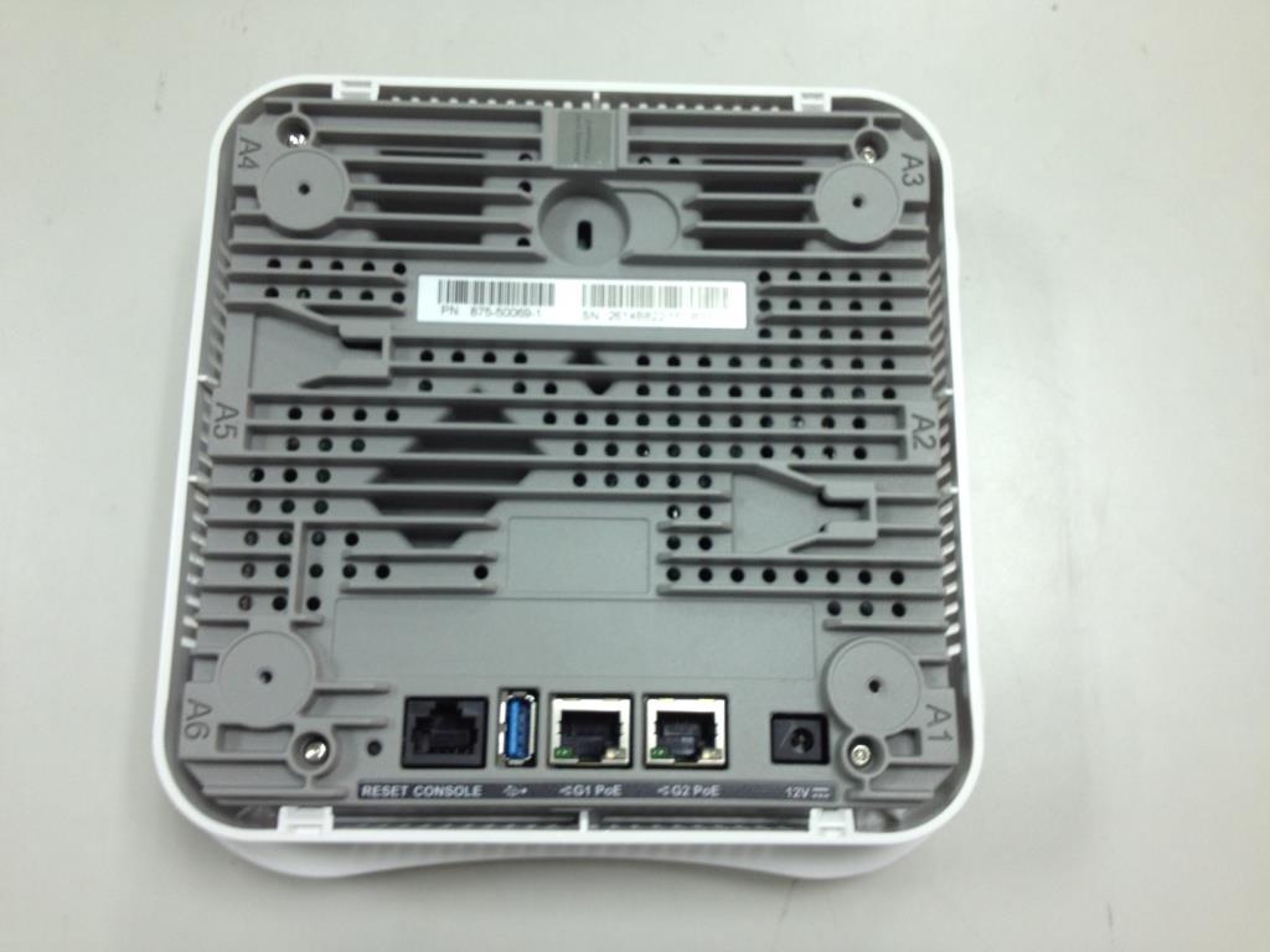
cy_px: 476
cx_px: 635
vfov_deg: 40.7
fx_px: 1284
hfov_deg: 52.6
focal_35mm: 35
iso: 50
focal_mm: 4.28
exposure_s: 1/20
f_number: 2.4
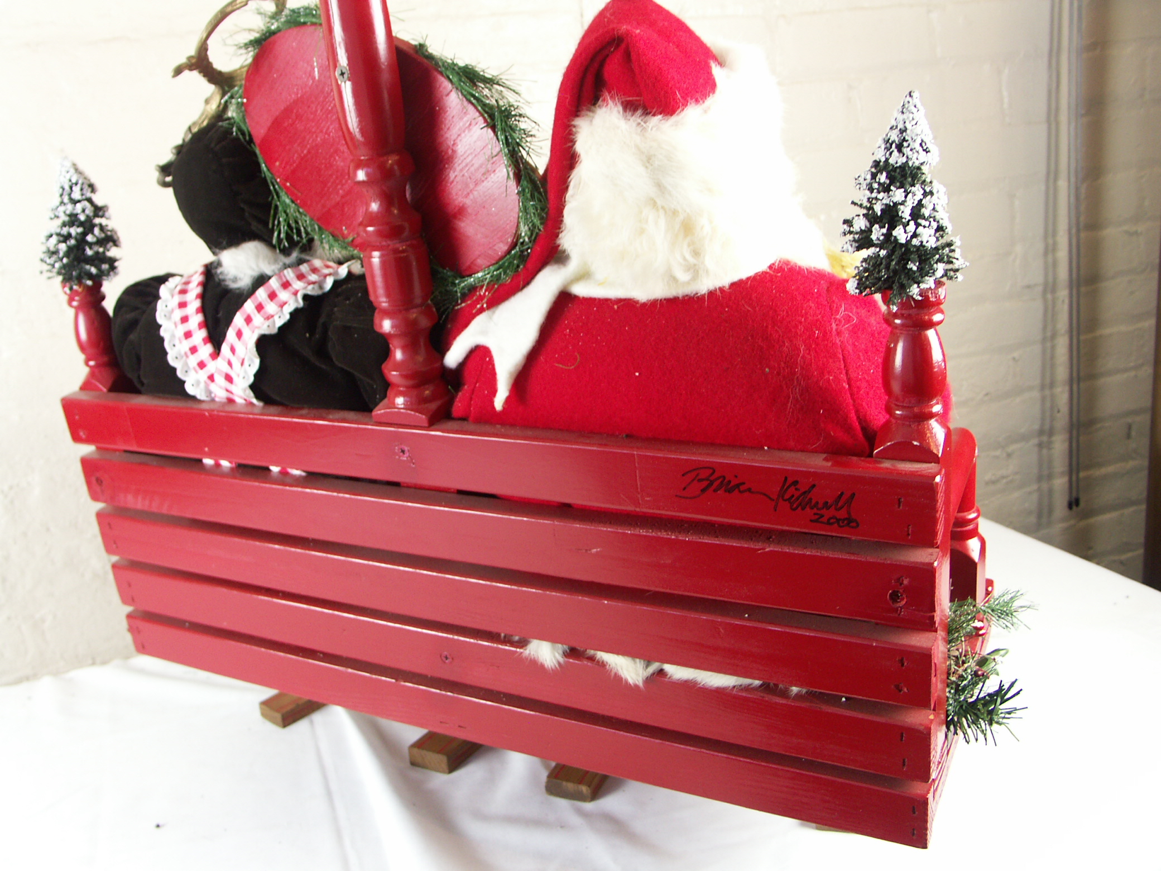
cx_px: 580
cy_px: 436
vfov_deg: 45.4
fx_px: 1040
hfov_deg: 58.4
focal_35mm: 31
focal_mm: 7.94
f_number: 2.8
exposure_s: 1/13
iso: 100
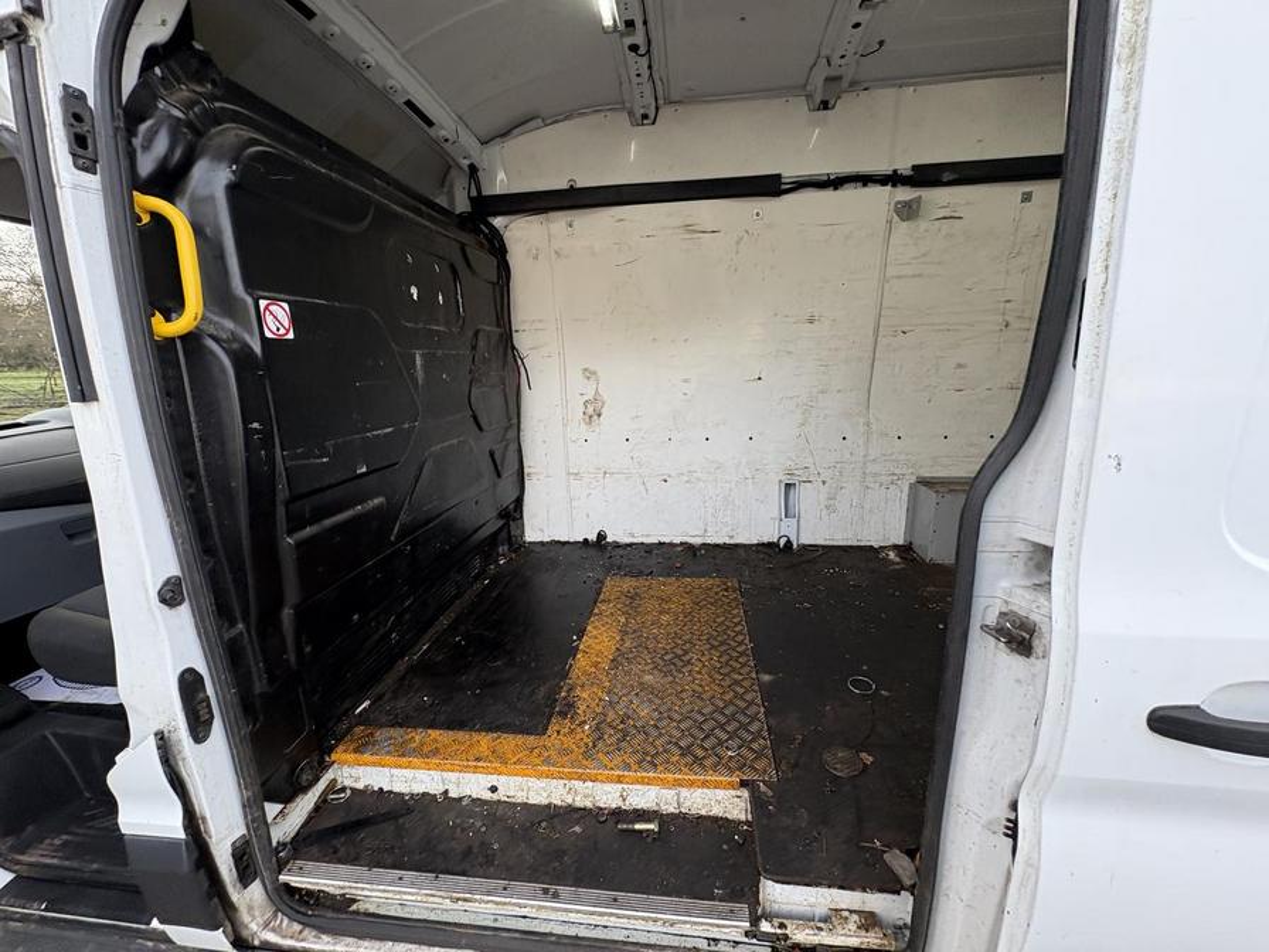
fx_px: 513
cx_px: 634
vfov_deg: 85.7
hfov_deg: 102.1
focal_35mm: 14
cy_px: 476
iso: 80
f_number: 2.2
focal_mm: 2.22
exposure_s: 1/126
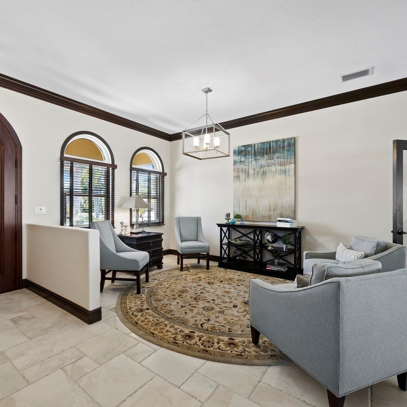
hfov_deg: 83.8
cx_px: 185
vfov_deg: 84.0
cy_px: 208
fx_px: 226
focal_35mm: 17
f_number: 11
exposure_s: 1/1.25
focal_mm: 7
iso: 400
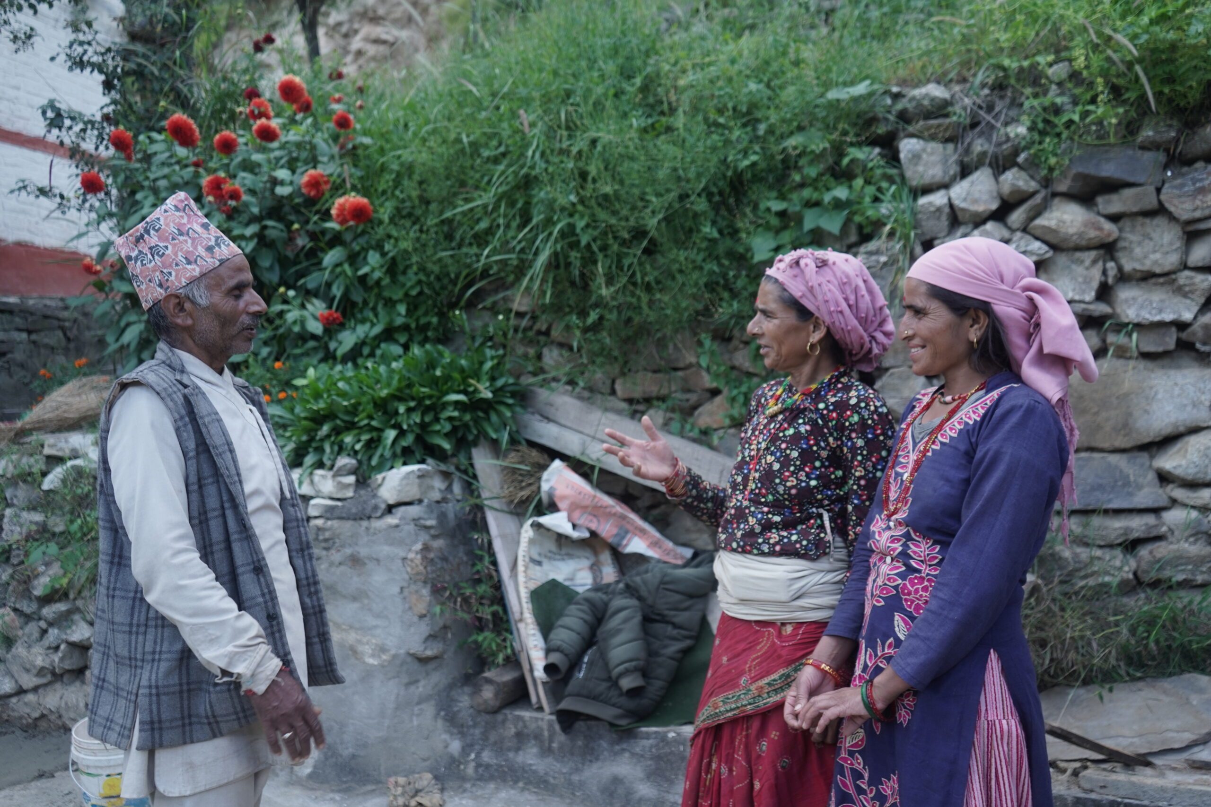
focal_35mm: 31
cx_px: 606
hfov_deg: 60.3
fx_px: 1043
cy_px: 404
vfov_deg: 42.3
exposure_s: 1/250
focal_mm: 31
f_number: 4
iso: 250
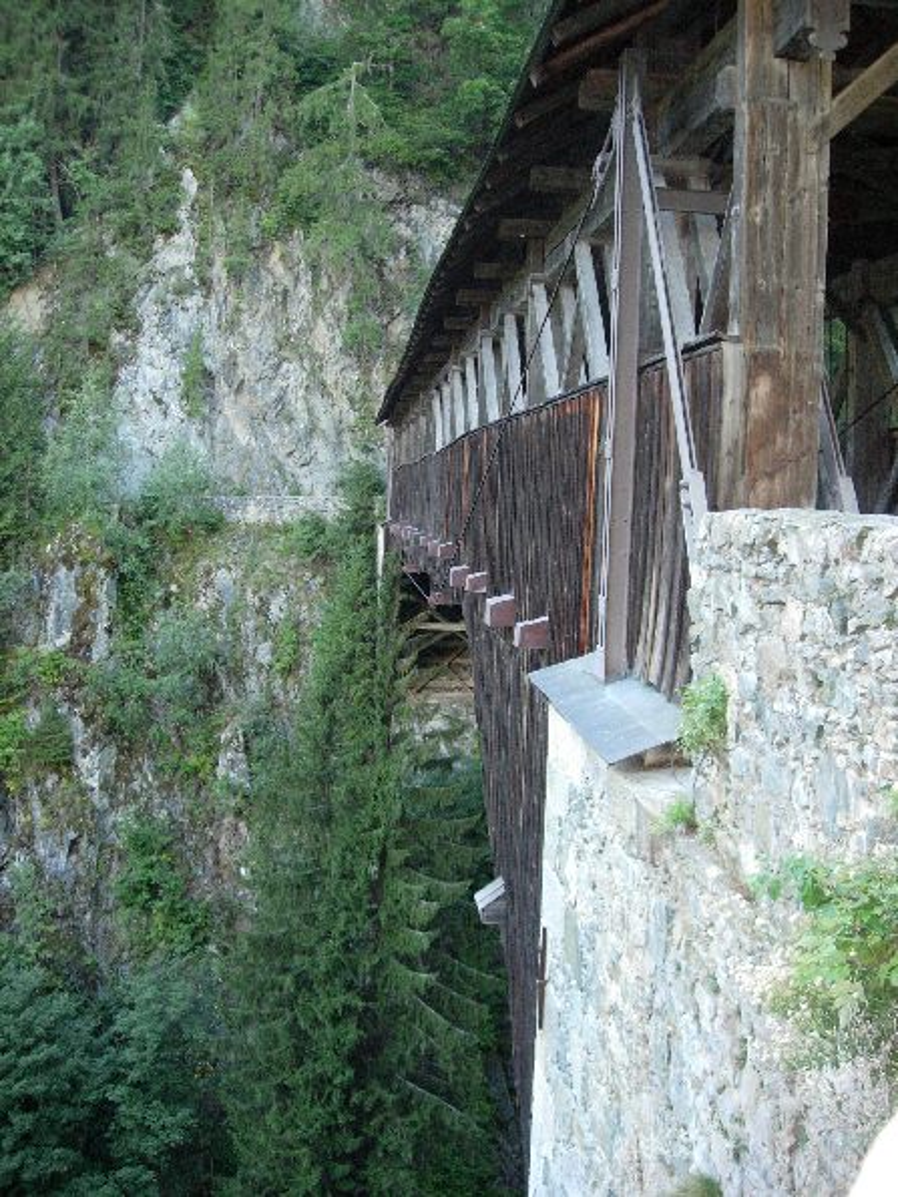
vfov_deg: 49.0
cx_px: 449
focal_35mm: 38
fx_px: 1314
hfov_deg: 37.7
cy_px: 598
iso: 200
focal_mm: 7.8
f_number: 2.8
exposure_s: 1/93.1
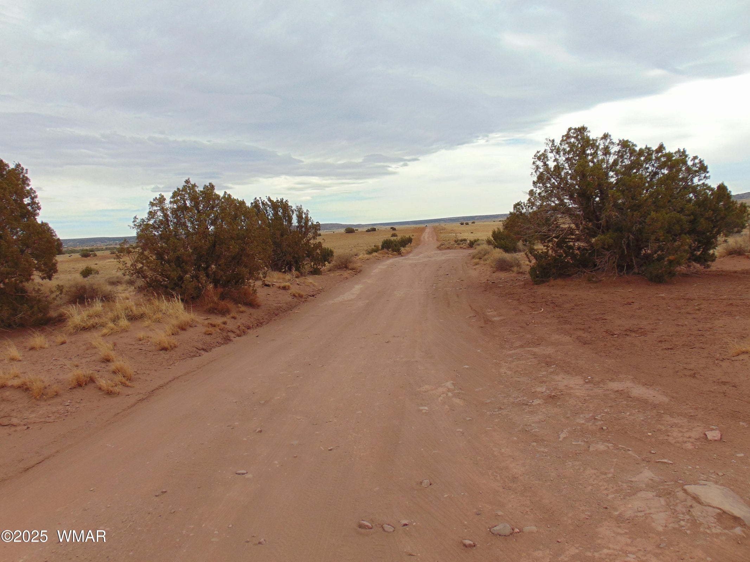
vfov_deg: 54.9
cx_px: 375
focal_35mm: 25
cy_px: 281
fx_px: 542
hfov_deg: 69.4
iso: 80
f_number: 7.7
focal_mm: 4.5
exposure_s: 1/160
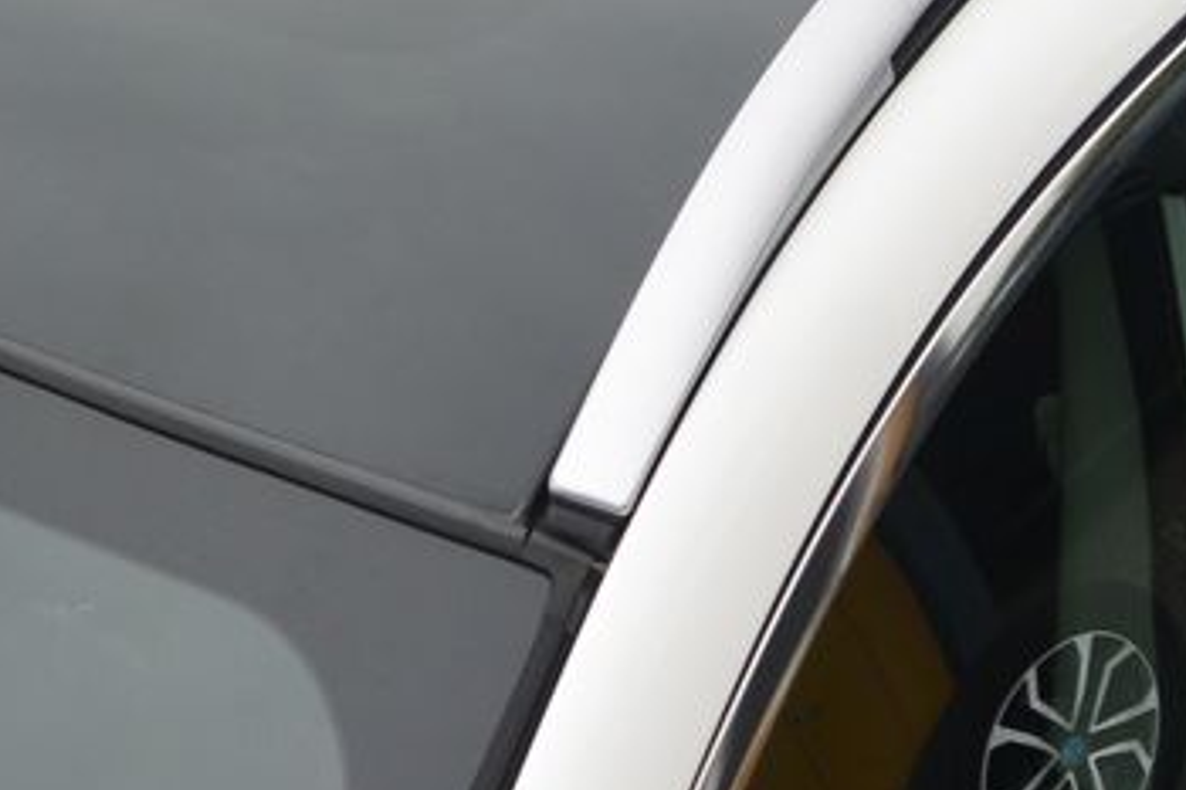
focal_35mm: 79
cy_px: -127
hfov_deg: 25.1
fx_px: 2601
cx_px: 180
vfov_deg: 16.6
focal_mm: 10
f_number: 4.5
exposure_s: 1/500
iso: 160
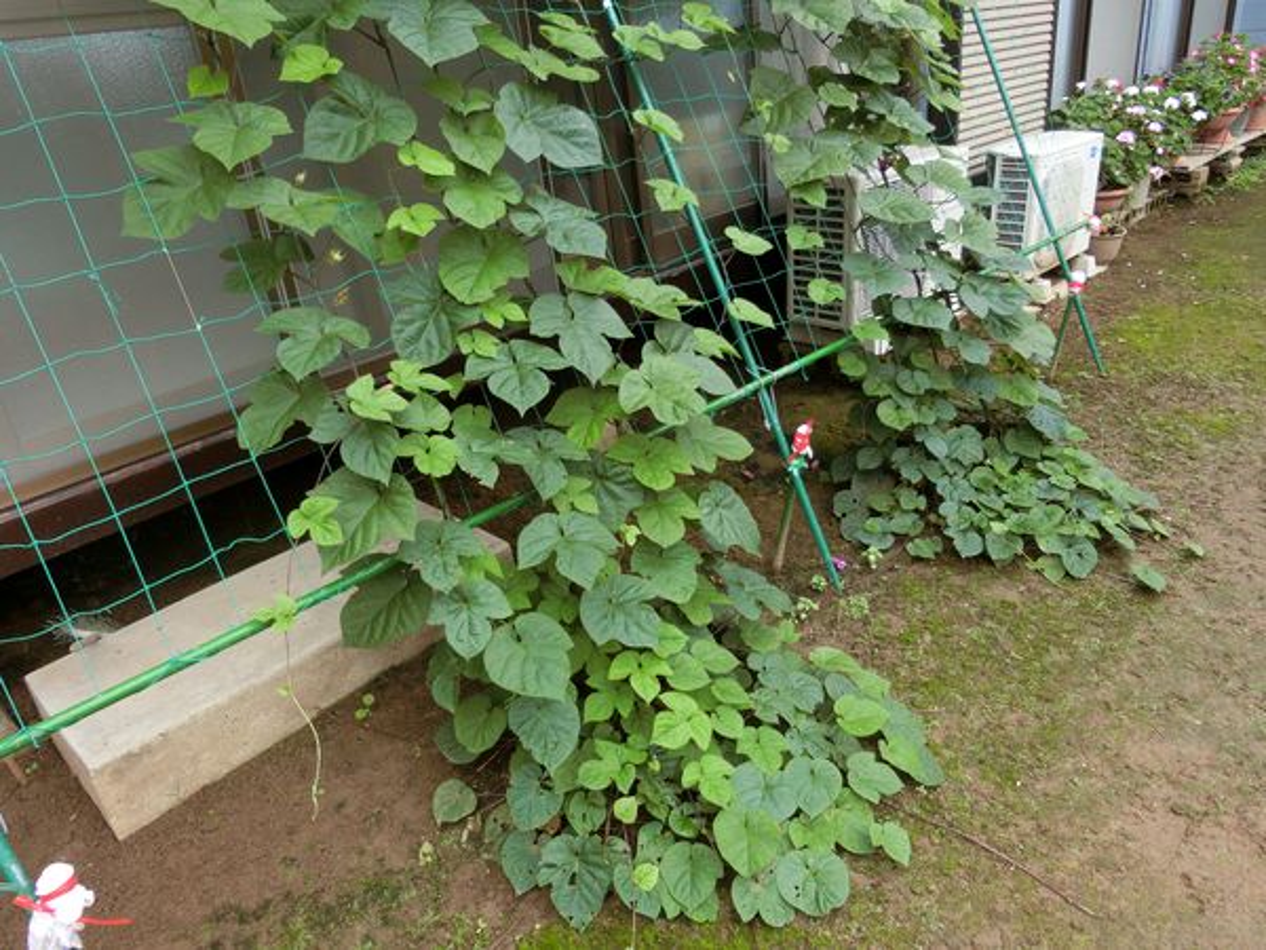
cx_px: 633
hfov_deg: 69.4
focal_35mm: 25
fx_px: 914
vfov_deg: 54.9
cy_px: 475
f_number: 3.5
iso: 80
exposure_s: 1/125
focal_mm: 4.5
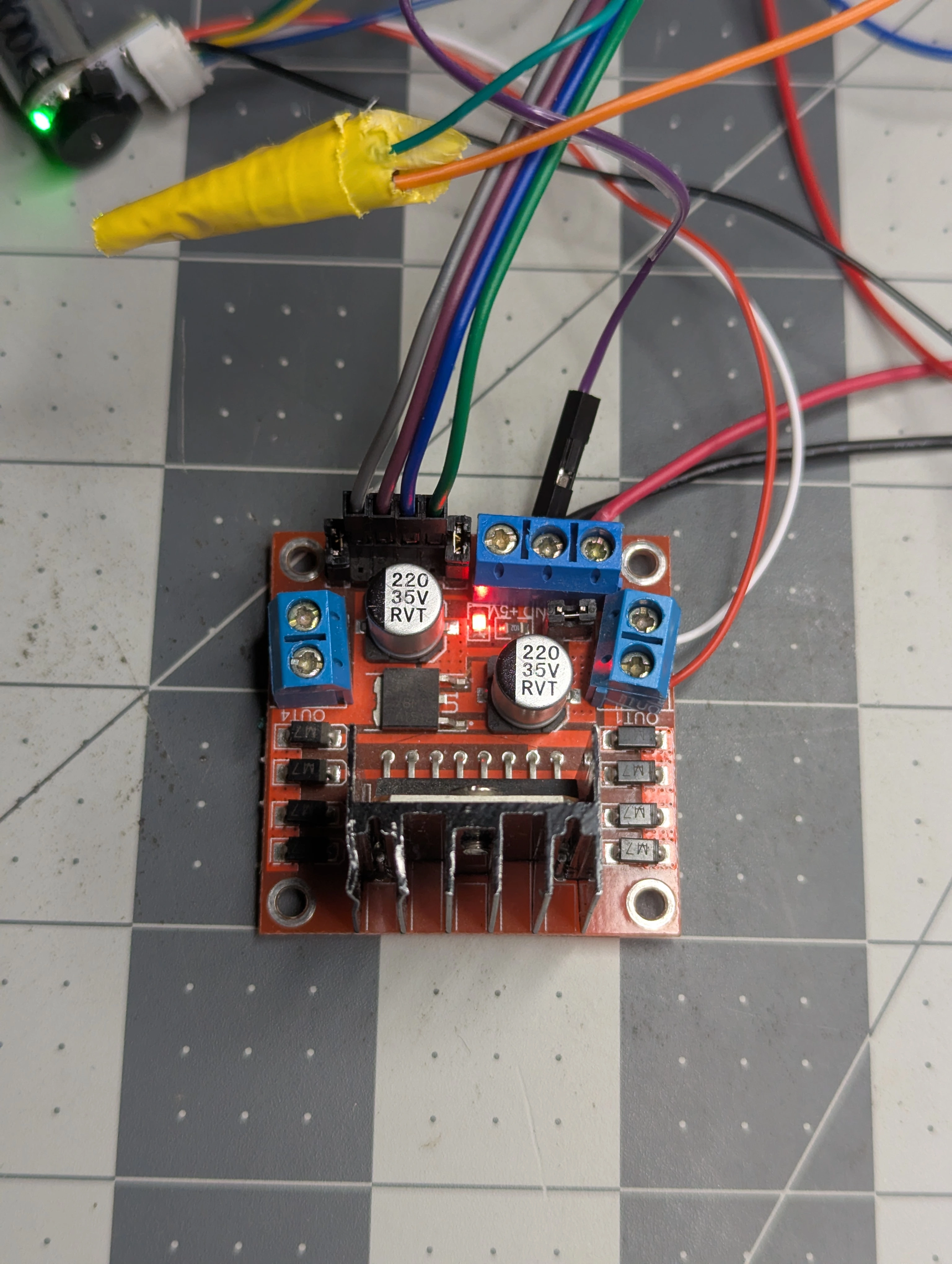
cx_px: 476
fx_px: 1756
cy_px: 632
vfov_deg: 39.6
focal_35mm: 48
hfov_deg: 30.3
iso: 156
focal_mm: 6.81
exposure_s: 1/178
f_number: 1.85
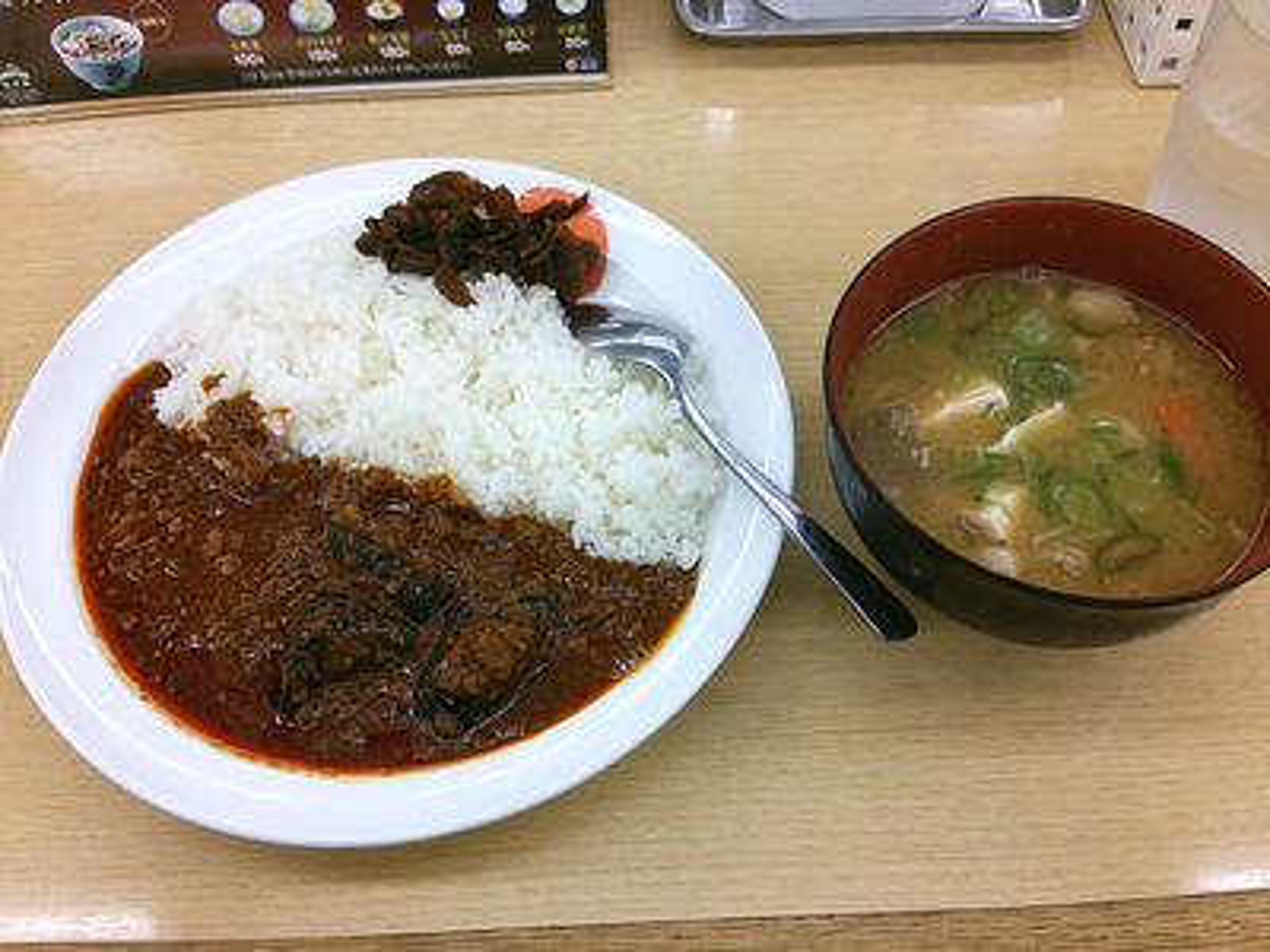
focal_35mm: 30
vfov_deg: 46.8
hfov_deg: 60.0
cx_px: 635
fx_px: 1101
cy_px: 476
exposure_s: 1/114
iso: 40
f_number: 1.94
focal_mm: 4.06
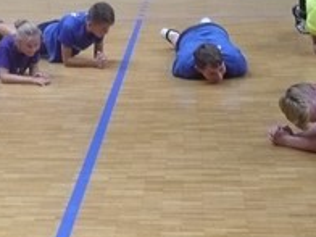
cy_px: 82
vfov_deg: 13.8
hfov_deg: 17.9
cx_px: 2
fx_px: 977
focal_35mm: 107
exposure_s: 1/30
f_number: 2.8
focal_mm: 5.8
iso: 250
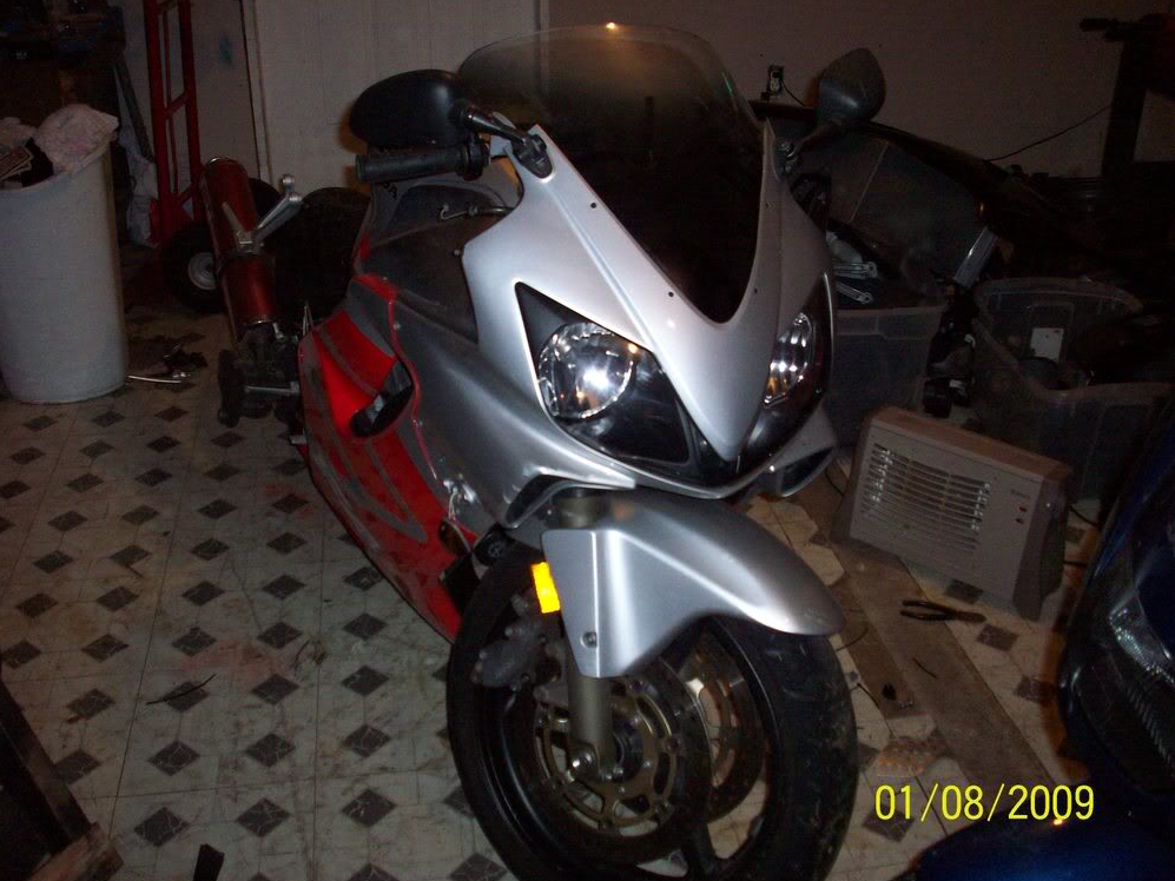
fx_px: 1290
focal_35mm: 38
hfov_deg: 49.0
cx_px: 577
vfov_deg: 37.7
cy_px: 437
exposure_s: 1/64
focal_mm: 6.2
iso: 200
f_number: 2.8
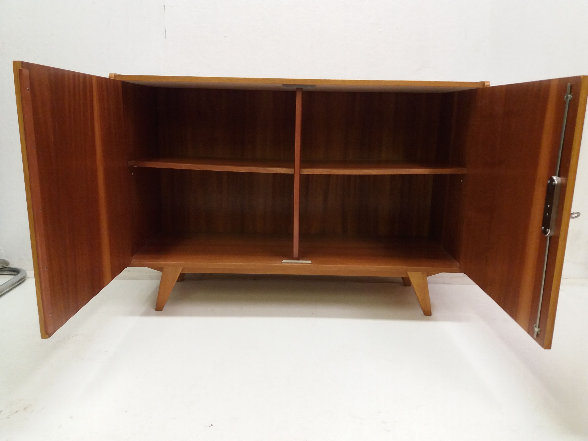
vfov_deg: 49.7
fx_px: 476
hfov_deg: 63.4
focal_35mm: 28
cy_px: 220
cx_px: 294
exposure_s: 1/25
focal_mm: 3.7
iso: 160
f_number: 1.9
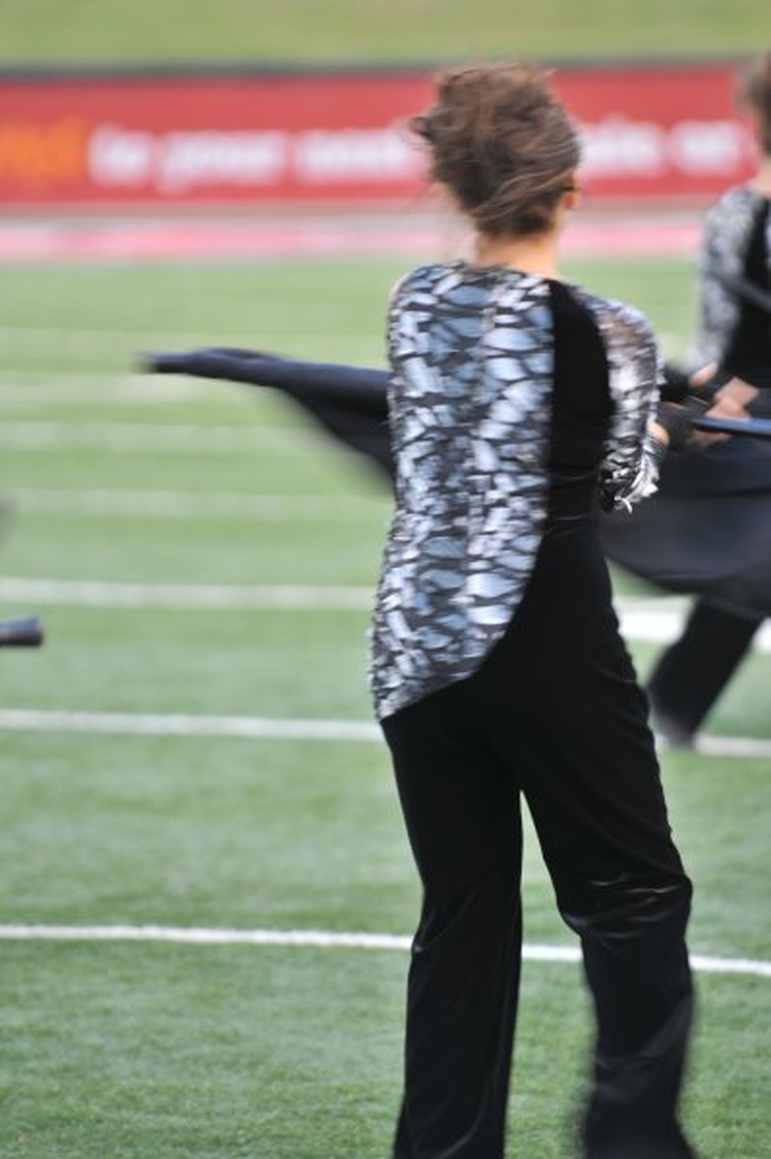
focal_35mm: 300
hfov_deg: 4.6
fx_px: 9653
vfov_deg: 6.9
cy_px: 580
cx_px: 386
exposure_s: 1/50
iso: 200
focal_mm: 200
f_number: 2.8
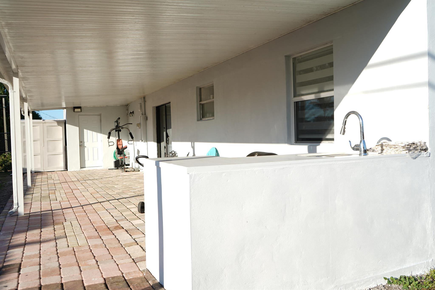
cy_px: 145
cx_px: 218
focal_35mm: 29
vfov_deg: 45.0
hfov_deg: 63.7
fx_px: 350
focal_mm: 29
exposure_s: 1/320
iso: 50
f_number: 4
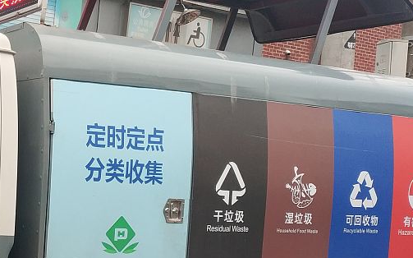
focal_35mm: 81
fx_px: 911
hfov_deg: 24.2
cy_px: 198
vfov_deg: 16.0
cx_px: -19
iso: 183
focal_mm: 4.5
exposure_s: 1/100
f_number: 2
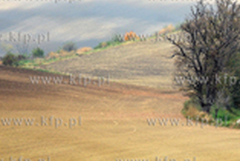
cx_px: 269
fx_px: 2883
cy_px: 100
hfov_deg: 4.8
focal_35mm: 432
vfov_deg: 3.2
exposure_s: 1/250
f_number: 11
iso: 800
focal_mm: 170
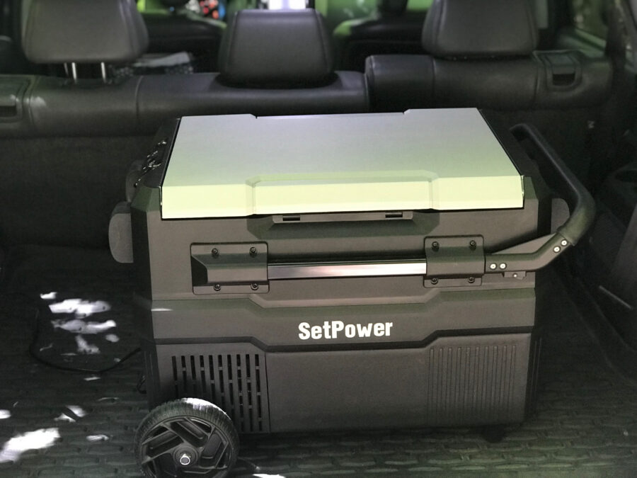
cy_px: 239
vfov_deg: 25.7
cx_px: 318
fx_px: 1049
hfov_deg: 33.8
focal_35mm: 57
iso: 500
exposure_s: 1/60
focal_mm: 6.6
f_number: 2.8
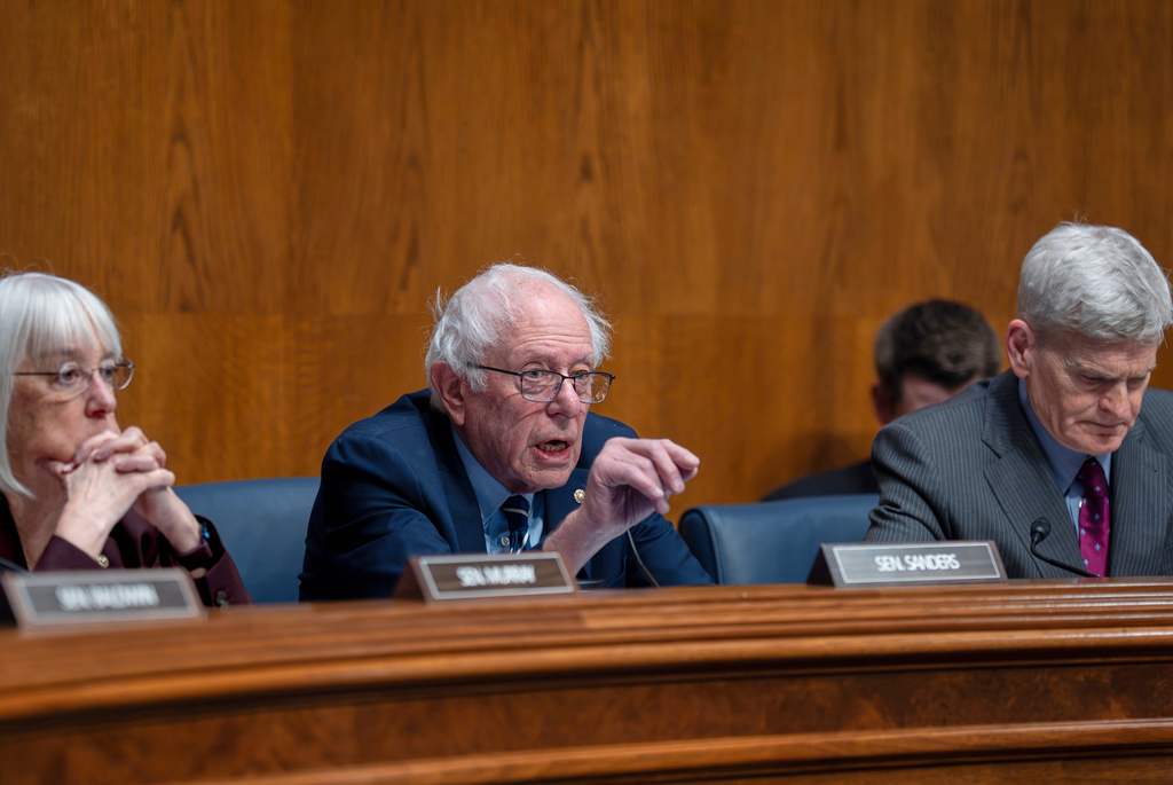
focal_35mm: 202
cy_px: 392
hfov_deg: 10.2
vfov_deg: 6.8
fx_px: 6588
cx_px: 586
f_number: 2
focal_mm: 135
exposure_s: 1/400
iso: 1000
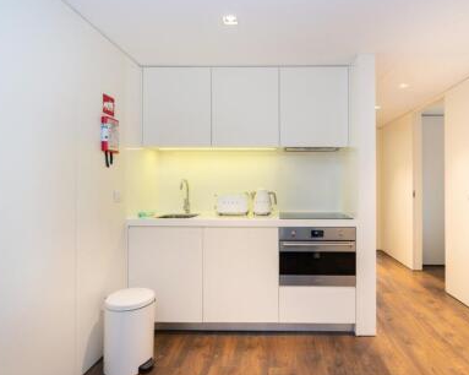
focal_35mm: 21
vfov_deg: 65.5
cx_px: 255
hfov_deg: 77.5
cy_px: 188
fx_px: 291
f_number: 8
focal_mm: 18
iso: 320
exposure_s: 1/20
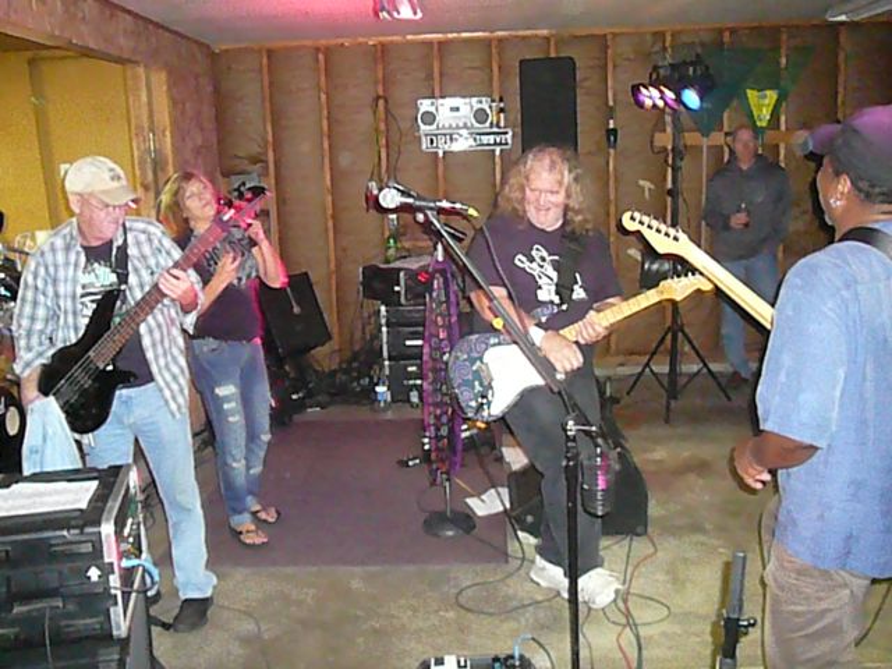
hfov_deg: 52.6
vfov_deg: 40.7
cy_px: 334
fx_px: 902
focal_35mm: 35
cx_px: 446
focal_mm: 5.2
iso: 1600
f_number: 2.8
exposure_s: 1/30
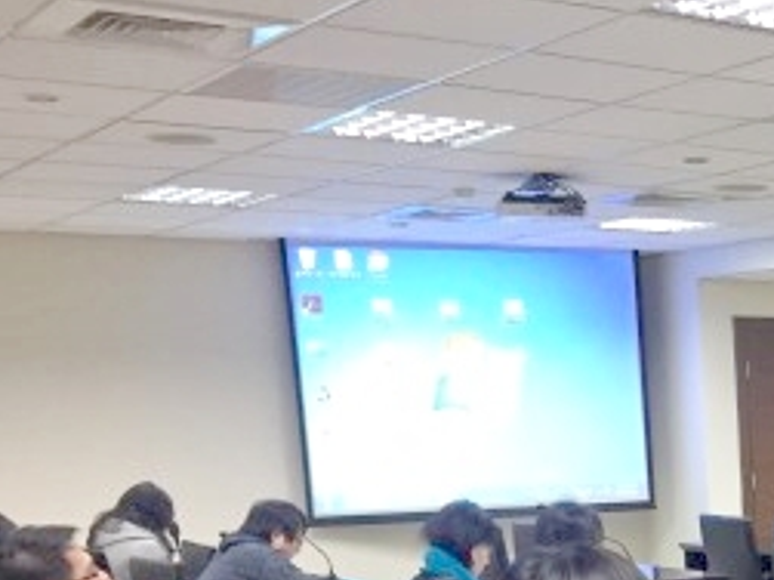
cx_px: 984
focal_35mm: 74
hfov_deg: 23.5
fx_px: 1654
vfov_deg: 18.8
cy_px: 706
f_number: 2.2
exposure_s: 1/30
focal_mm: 4.15
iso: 125
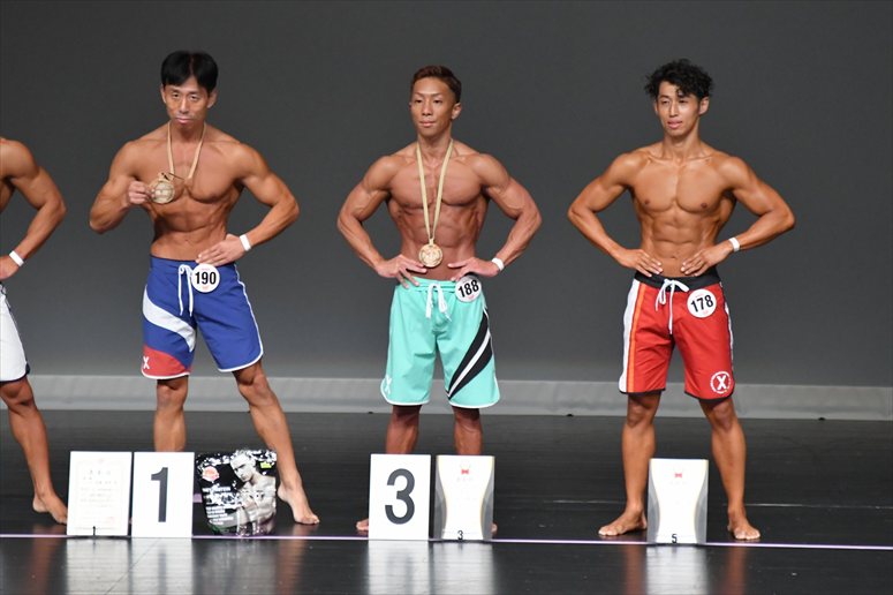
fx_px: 9298
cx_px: 446
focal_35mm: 375
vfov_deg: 3.7
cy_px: 298
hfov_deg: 5.5
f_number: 5.6
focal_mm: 250
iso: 5000
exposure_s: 1/400
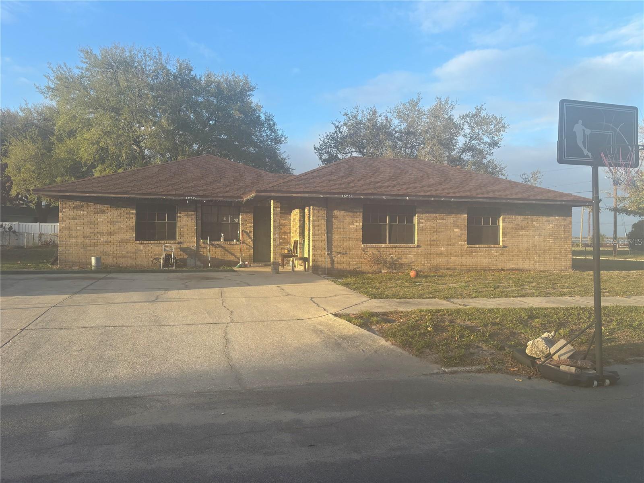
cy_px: 242
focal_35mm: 26
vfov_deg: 53.1
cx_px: 322
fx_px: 484
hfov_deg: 67.3
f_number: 1.6
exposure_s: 1/758
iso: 50
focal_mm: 5.96
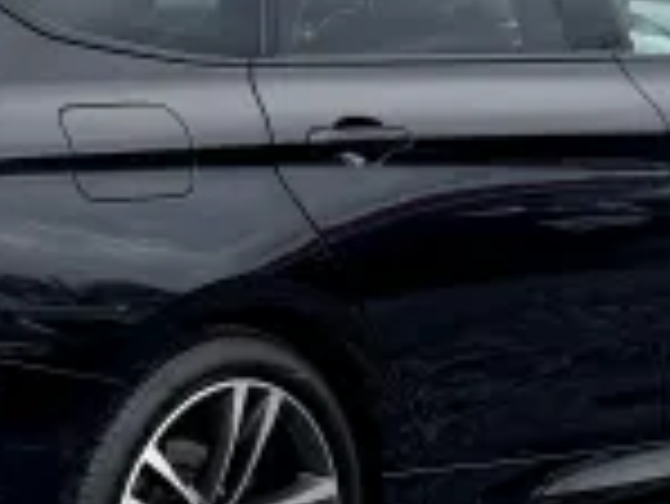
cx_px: 202
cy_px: 230
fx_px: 1124
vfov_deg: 25.3
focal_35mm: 58
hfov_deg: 32.8
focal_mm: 6.76
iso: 100
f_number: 1.78
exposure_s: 1/898
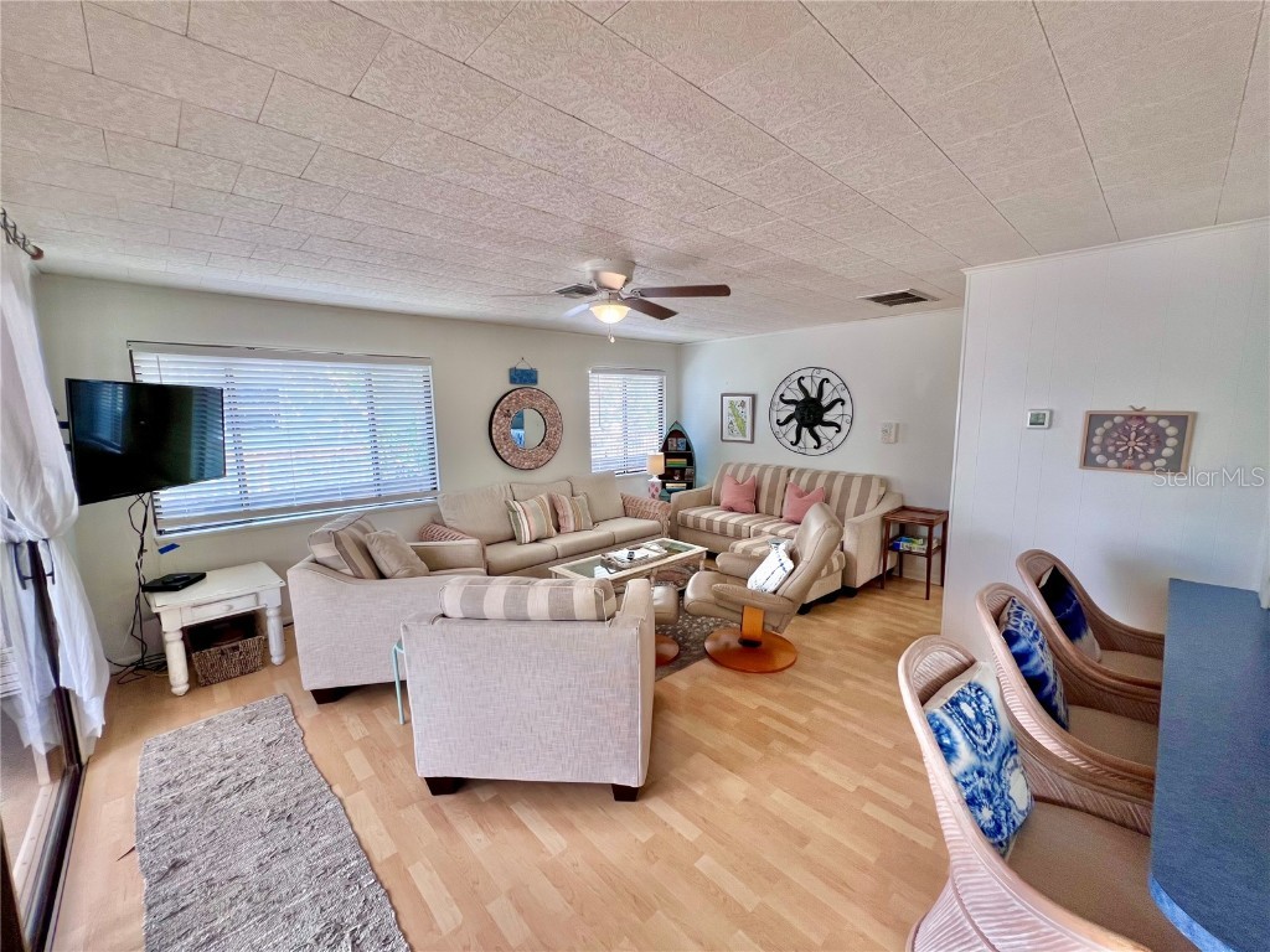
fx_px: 477
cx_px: 635
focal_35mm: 13
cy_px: 476
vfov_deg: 89.9
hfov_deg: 106.2
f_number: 1.8
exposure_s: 1/99
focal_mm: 1.57
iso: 100
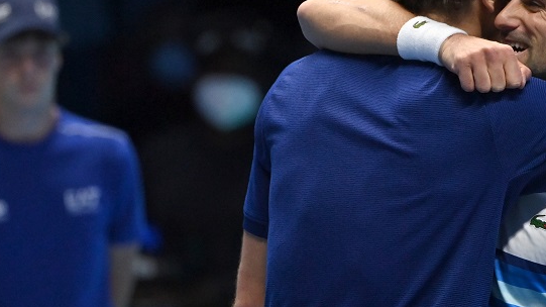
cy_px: 181
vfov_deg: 1.8
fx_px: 9813
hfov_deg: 3.2
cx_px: 419
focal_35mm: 678
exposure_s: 1/1250
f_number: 4
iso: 4000
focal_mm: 350
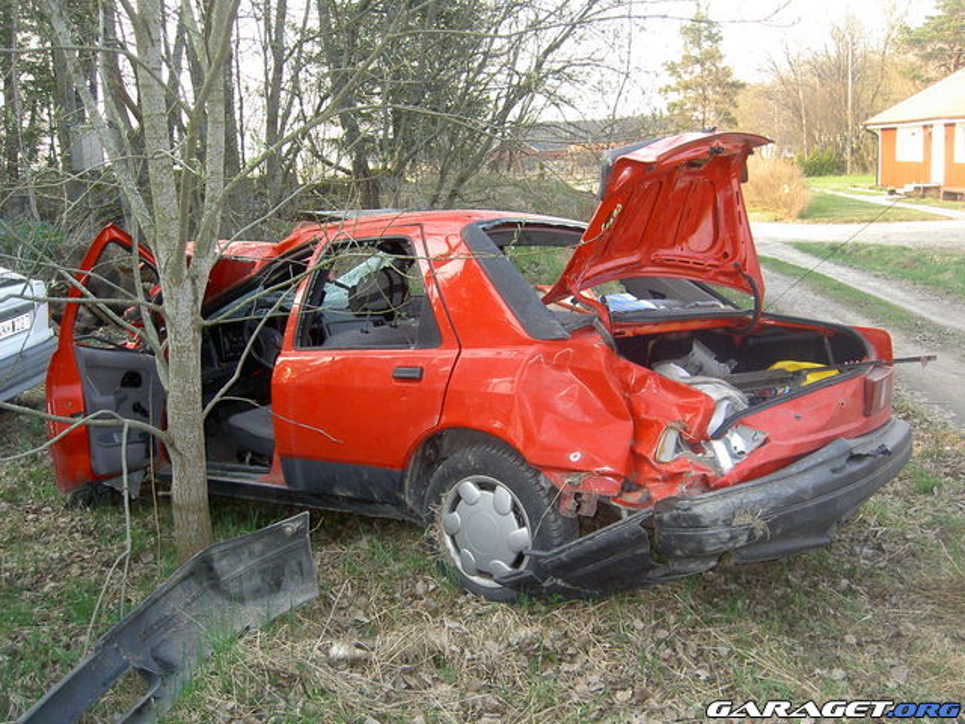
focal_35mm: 38
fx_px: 1059
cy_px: 362
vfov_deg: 37.7
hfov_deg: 49.0
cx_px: 482
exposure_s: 1/200
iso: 200
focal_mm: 6.3
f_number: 3
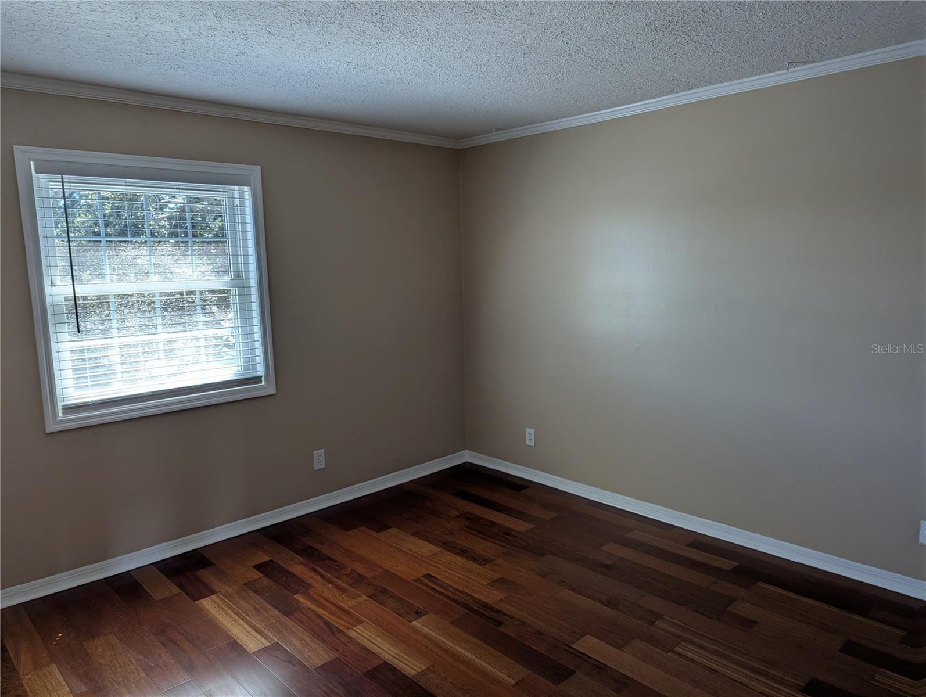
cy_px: 348
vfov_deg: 56.9
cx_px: 463
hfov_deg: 71.5
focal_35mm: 24
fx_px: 643
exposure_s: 1/129
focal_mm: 6.81
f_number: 1.85
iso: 46
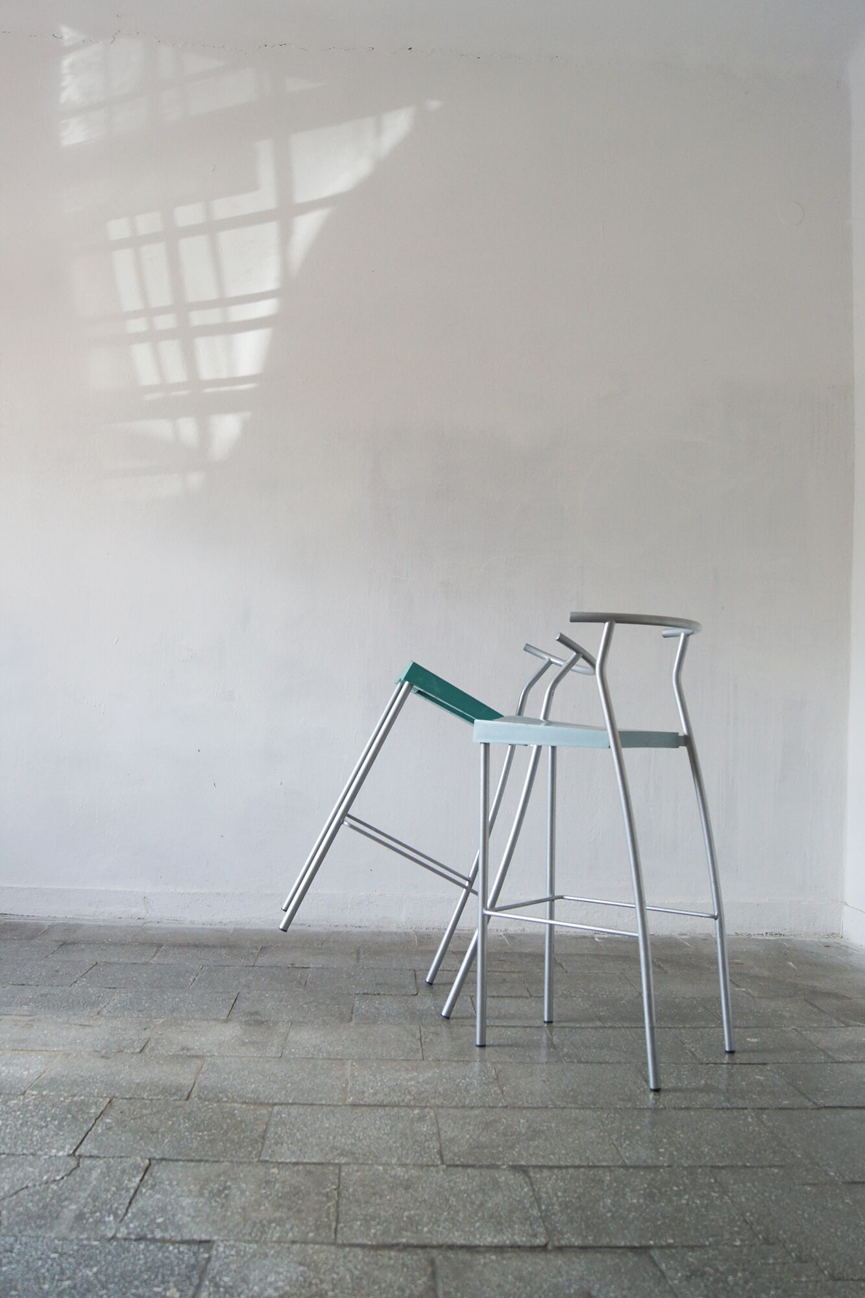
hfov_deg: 40.0
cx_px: 432
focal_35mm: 33
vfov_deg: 57.2
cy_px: 649
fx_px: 1189
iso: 400
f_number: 5.6
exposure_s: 1/100
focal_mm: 22
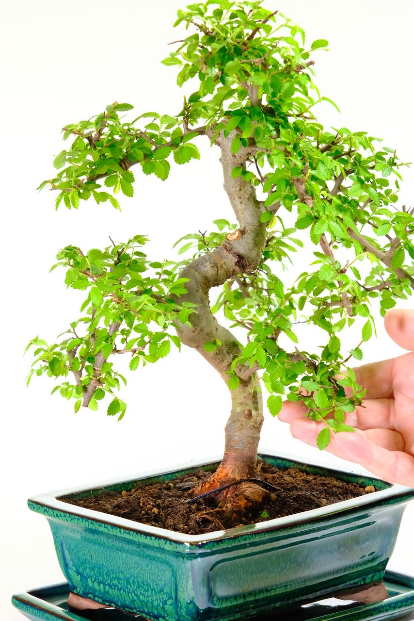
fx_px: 2017
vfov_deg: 17.5
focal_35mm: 117
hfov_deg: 11.7
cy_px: 310
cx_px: 207
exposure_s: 1/50
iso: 2000
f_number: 8
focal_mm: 78.1
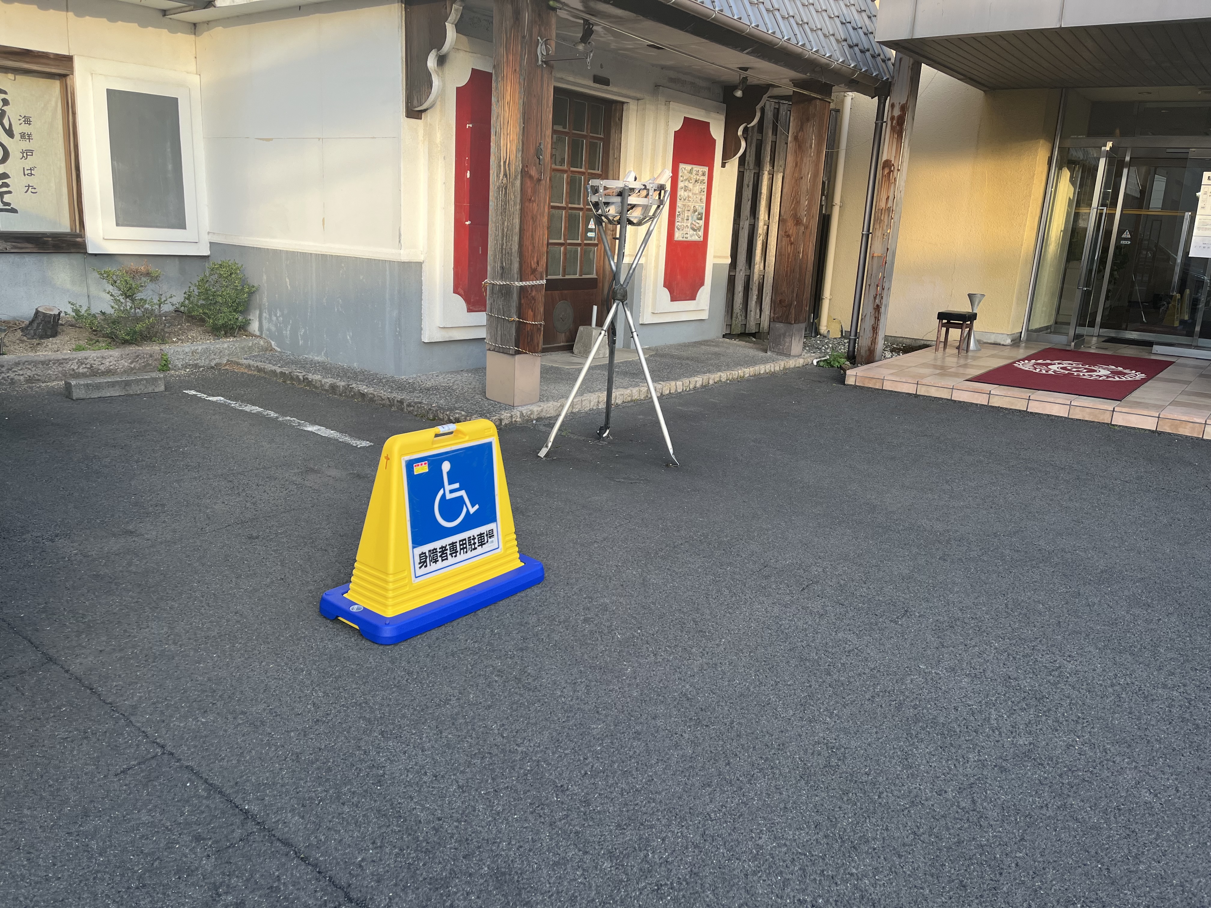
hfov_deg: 67.3
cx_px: 606
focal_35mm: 26
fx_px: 910
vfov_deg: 53.1
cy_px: 454
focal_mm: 5.1
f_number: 1.6
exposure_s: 1/347
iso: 50
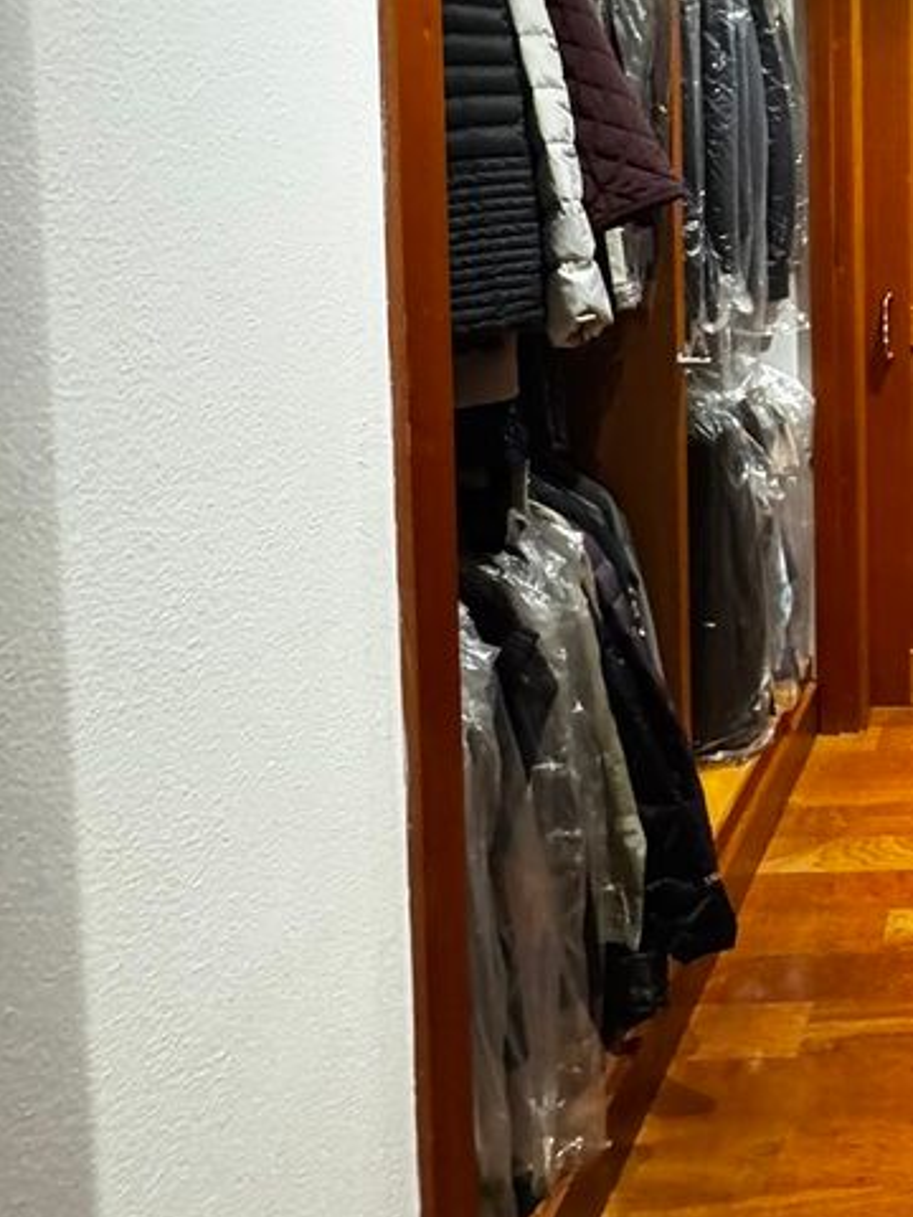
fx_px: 1231
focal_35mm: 35
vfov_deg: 49.5
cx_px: 1139
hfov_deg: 32.4
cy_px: 243
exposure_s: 1/40
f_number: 2.2
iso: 1250
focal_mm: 2.22
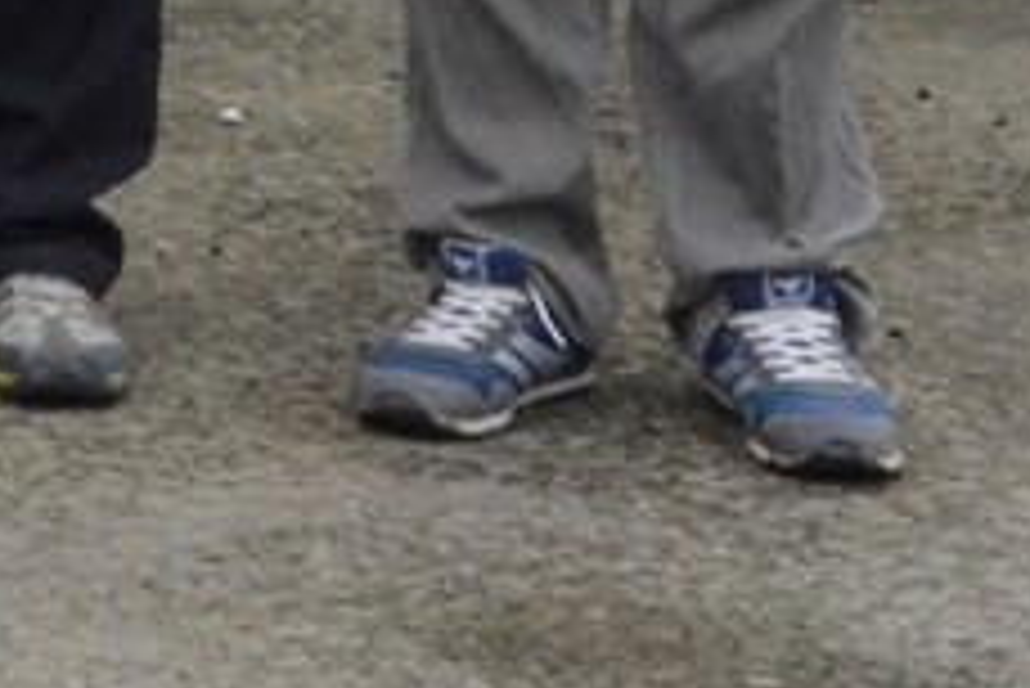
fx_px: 6470
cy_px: -1295
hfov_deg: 8.1
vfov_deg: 5.7
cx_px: -1808
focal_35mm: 226
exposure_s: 1/400
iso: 1600
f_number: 14
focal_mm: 25
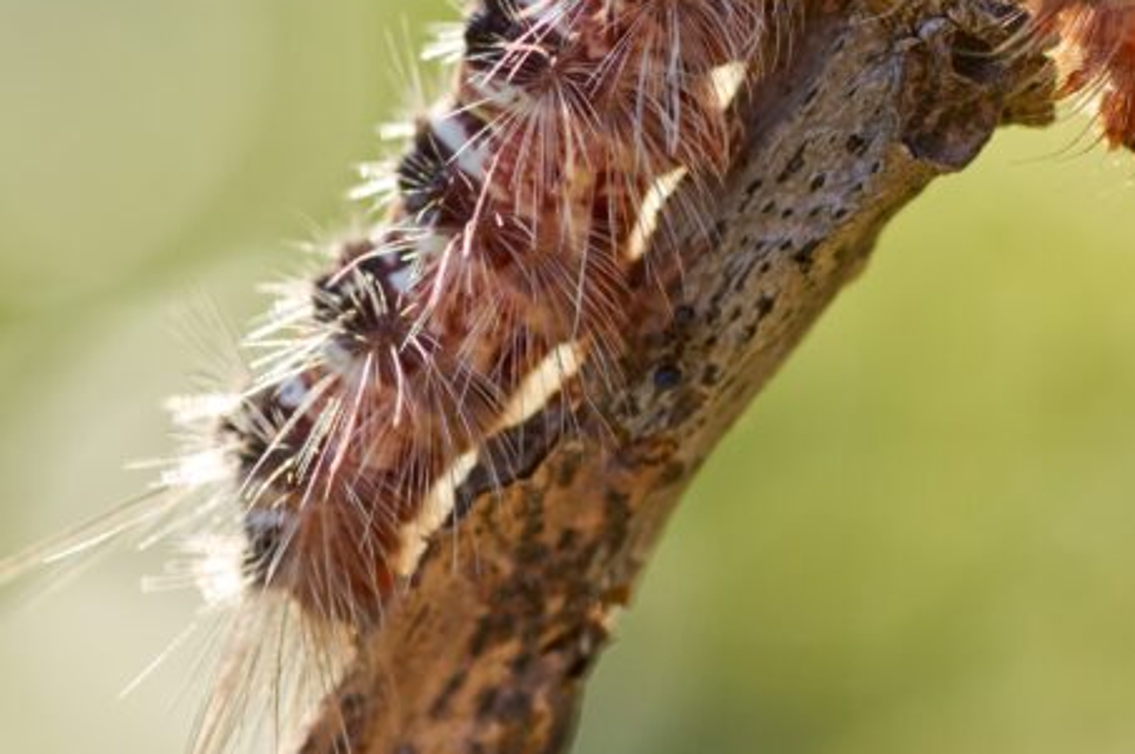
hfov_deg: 6.1
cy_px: 64
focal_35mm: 339
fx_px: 10676
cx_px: 1042
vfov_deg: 4.0
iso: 500
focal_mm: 100
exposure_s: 1/320
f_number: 6.3
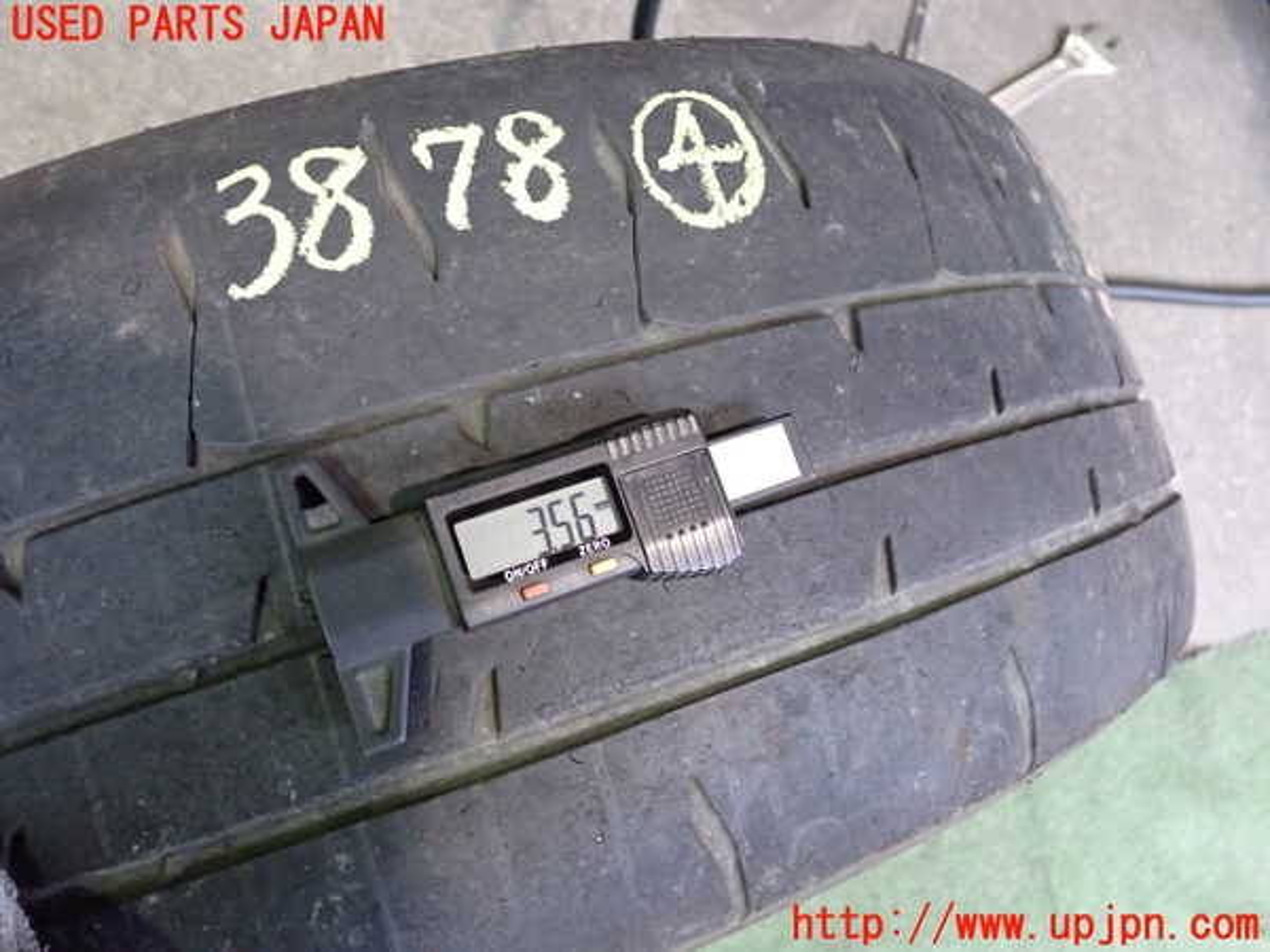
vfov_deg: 46.8
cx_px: 635
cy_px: 476
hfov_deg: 60.0
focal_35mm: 30
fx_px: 1101
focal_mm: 5.4
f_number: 2.3
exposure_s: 1/40
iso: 640
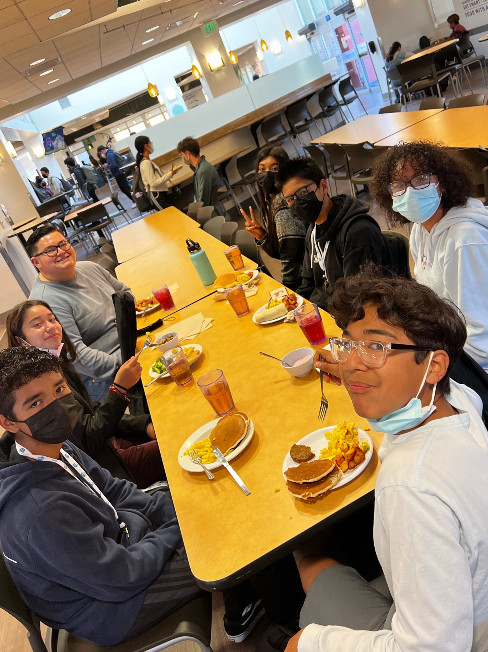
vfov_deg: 59.7
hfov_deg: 46.8
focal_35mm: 30
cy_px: 281
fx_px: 564
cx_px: 250
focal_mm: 5.7
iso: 64
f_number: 1.5
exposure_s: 1/60
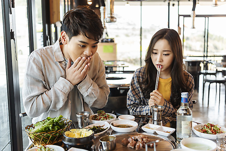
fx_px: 251
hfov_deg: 48.4
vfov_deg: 33.4
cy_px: 76
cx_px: 113
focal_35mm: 40
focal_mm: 40
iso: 640
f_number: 2.8
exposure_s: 1/500
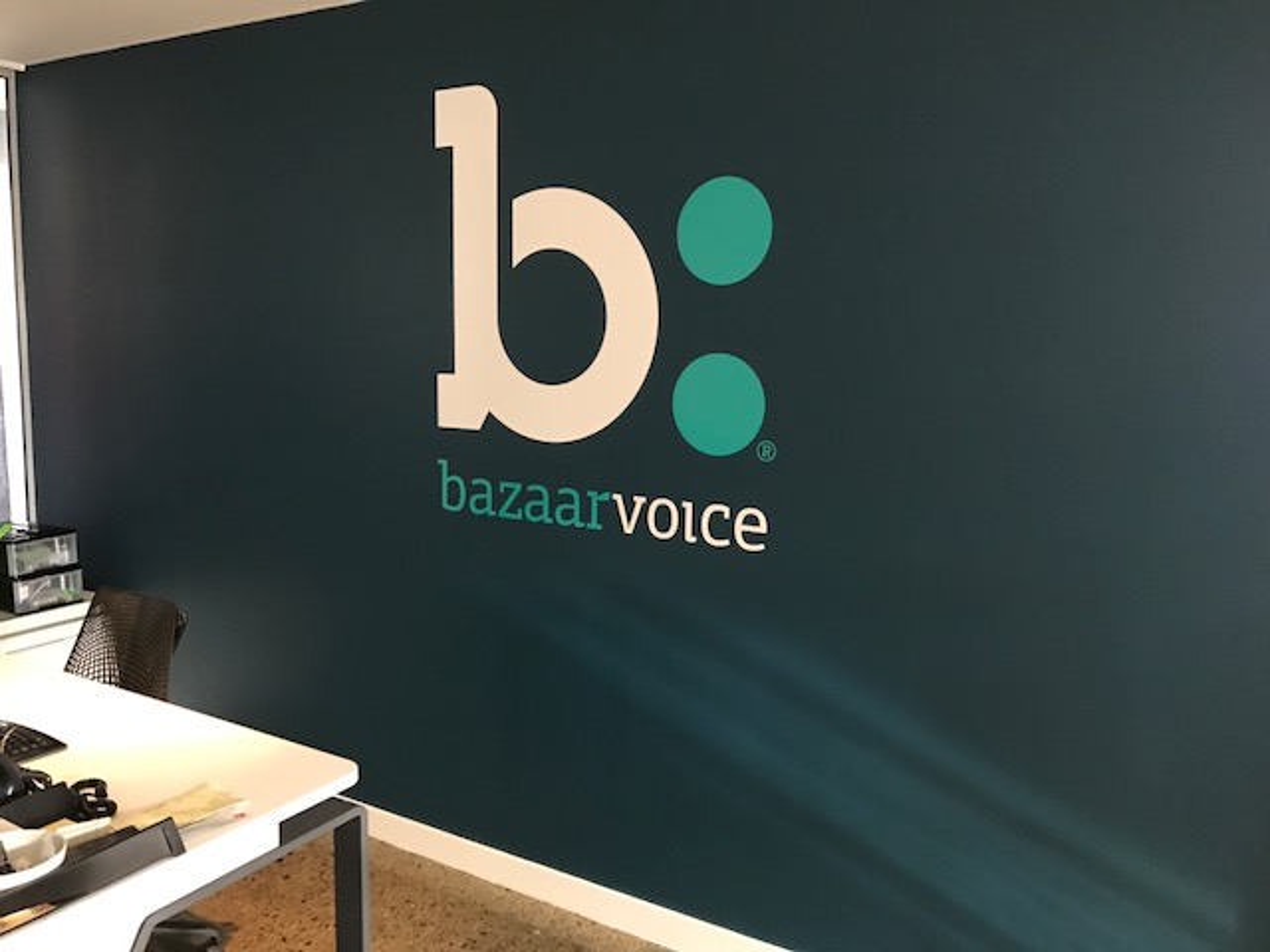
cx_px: 635
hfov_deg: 63.4
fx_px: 1027
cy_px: 476
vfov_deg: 49.7
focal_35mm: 28
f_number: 1.8
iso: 80
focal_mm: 3.99
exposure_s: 1/7
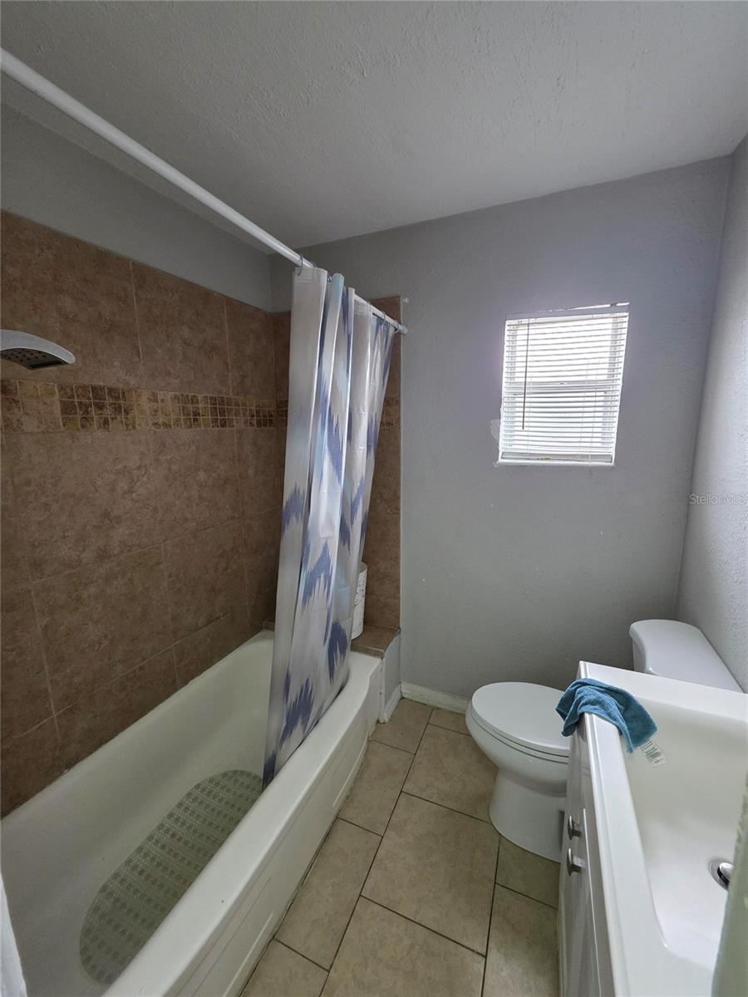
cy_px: 498
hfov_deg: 89.9
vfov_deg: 106.2
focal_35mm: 13
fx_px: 375
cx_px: 374
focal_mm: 2.2
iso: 320
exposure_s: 1/60
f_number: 1.9
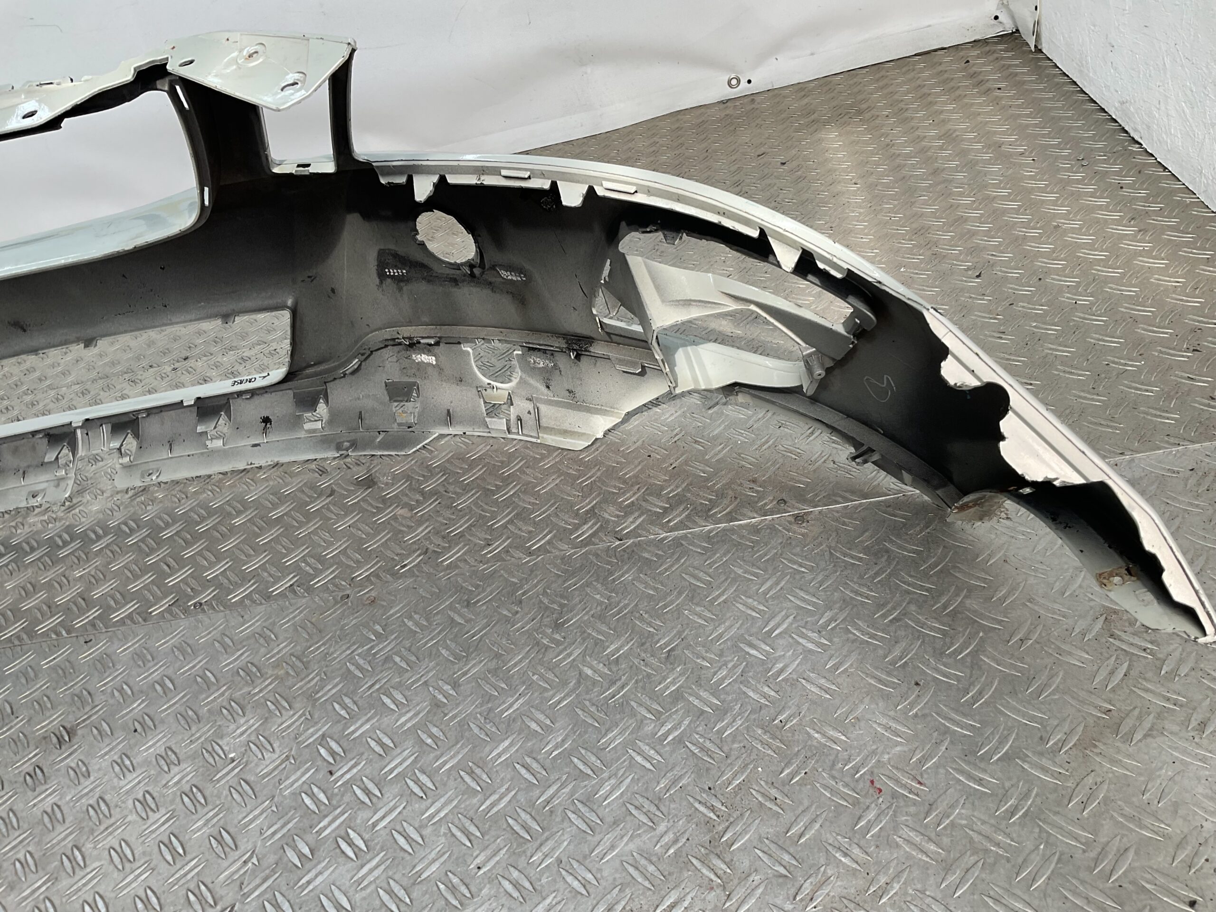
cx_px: 608
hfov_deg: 61.7
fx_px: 1019
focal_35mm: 29
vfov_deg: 48.2
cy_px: 456
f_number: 1.8
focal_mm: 3
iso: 16
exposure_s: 1/140
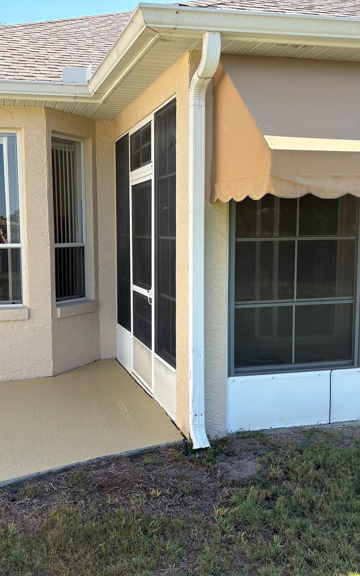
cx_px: 144
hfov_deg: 34.3
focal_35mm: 37
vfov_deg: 52.7
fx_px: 581
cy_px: 288
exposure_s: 1/973
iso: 50
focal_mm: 5.96
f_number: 1.6
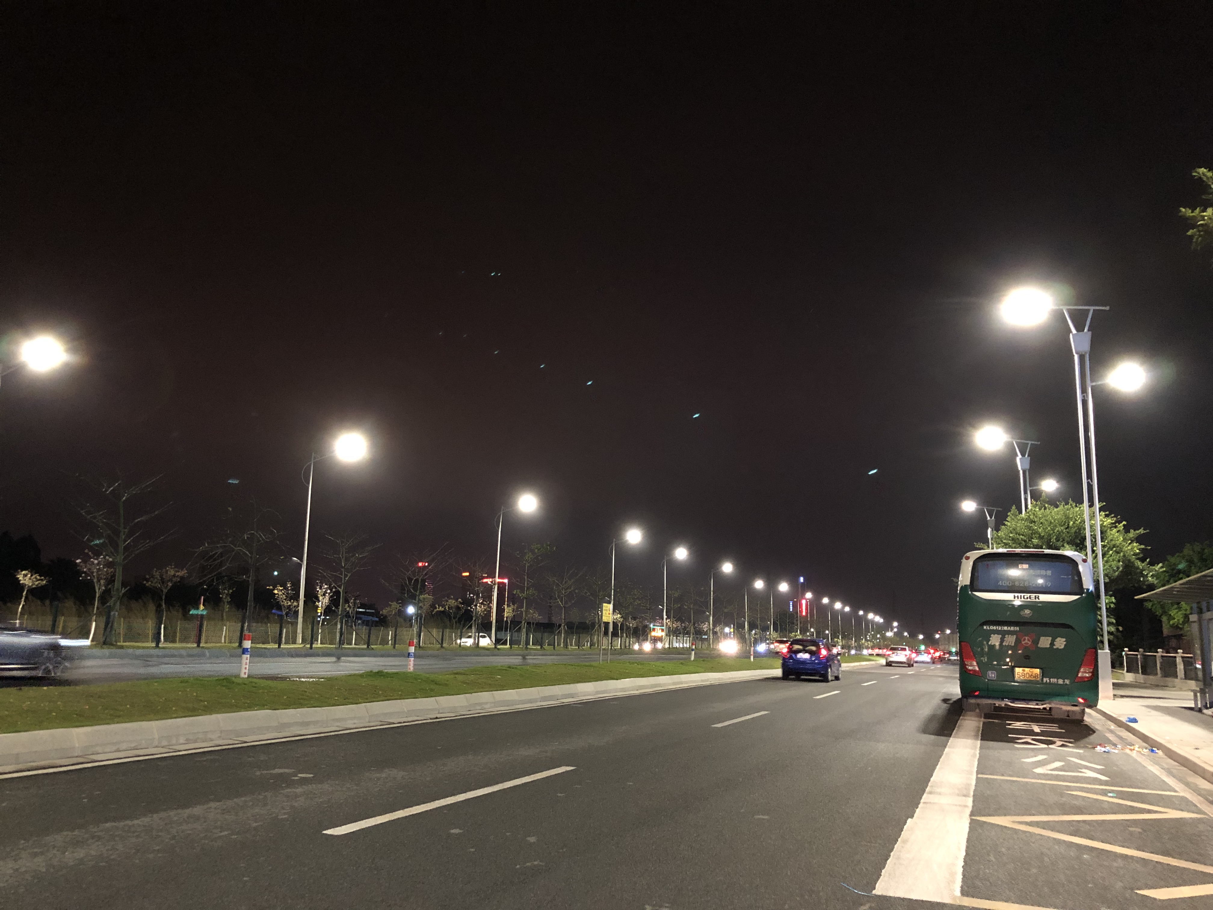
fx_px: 981
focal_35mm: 28
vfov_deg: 49.7
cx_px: 606
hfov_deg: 63.4
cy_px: 455
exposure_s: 1/5
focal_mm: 4
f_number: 1.8
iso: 100
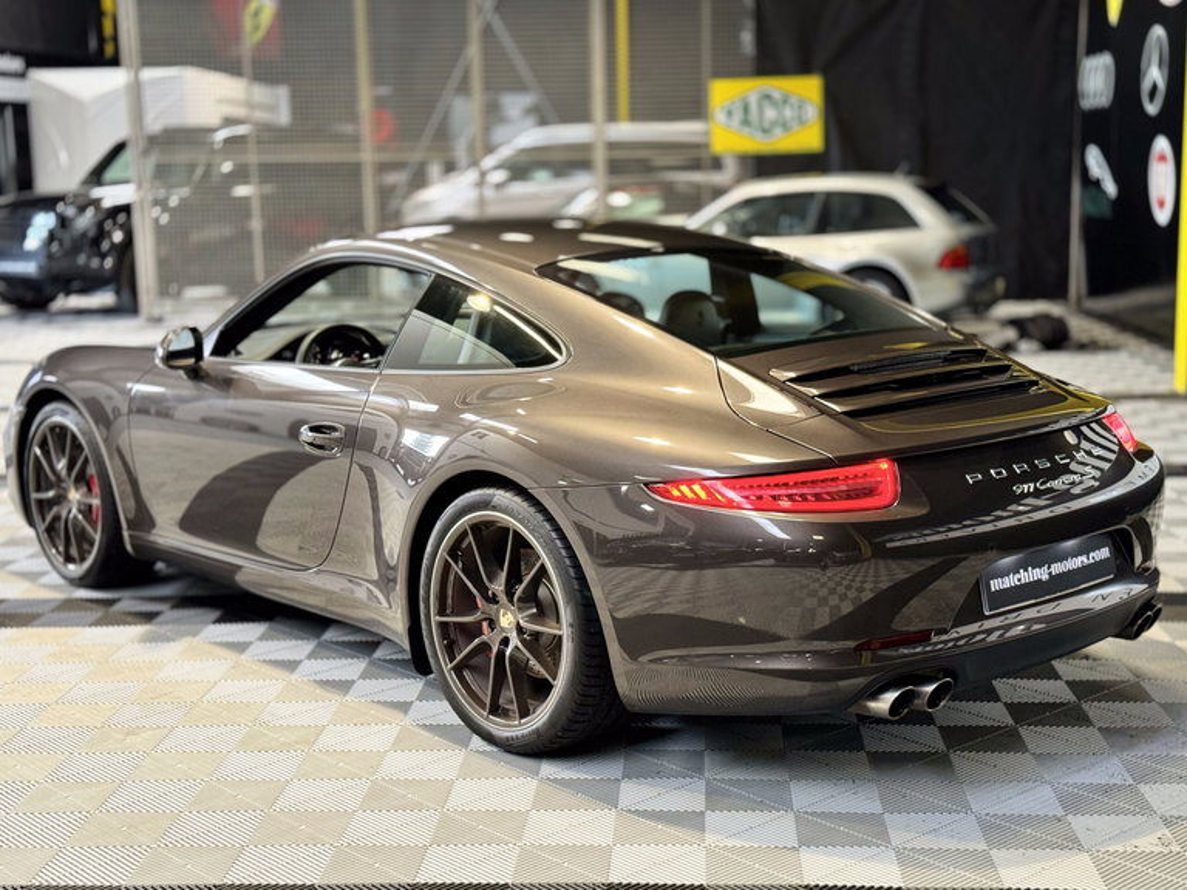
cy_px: 445
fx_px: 1646
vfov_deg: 30.3
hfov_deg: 39.7
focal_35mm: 48
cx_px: 594
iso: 250
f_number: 1.78
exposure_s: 1/50
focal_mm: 6.86
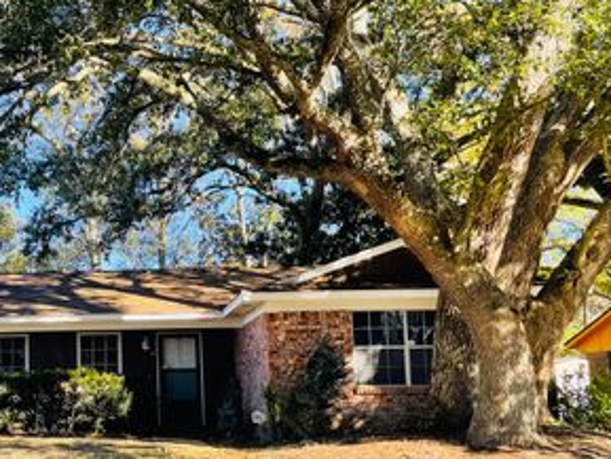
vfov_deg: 31.9
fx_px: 795
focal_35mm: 45
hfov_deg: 40.2
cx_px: 112
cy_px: 314
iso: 32
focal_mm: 4.2
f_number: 1.6
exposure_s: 1/535
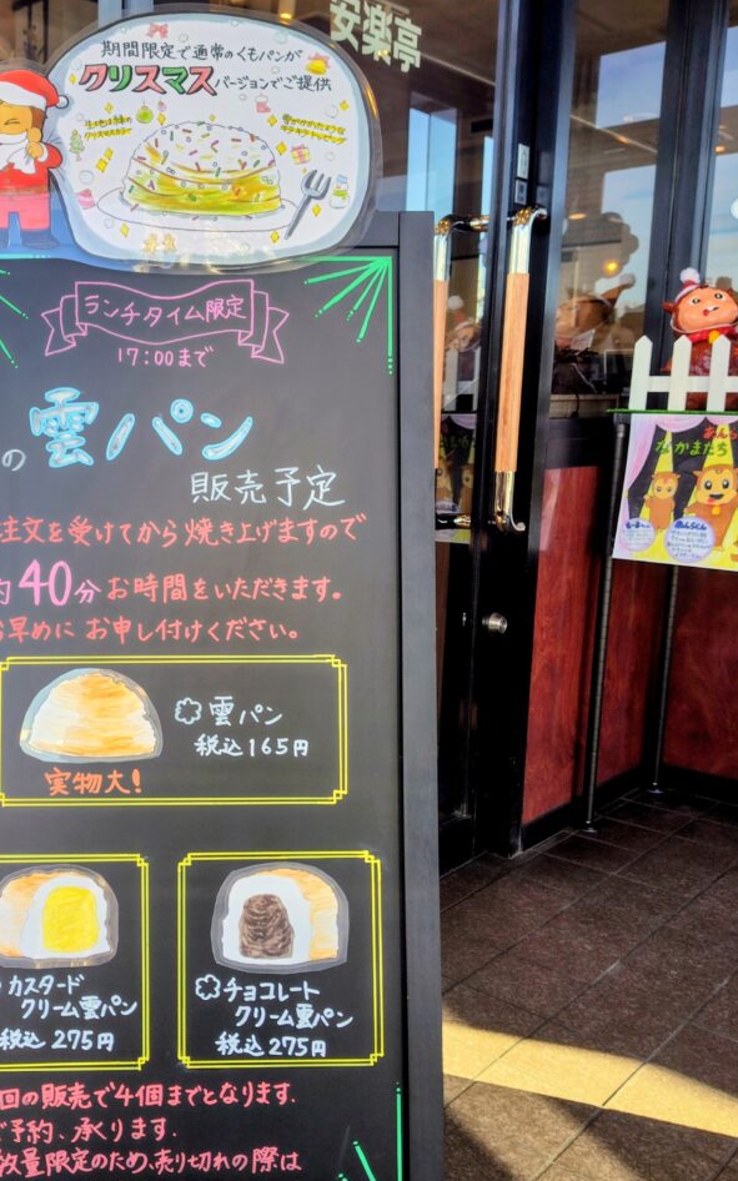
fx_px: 1062
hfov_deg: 36.8
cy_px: 588
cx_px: 130
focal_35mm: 33
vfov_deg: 58.1
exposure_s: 1/196
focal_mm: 5.6
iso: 50
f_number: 1.9
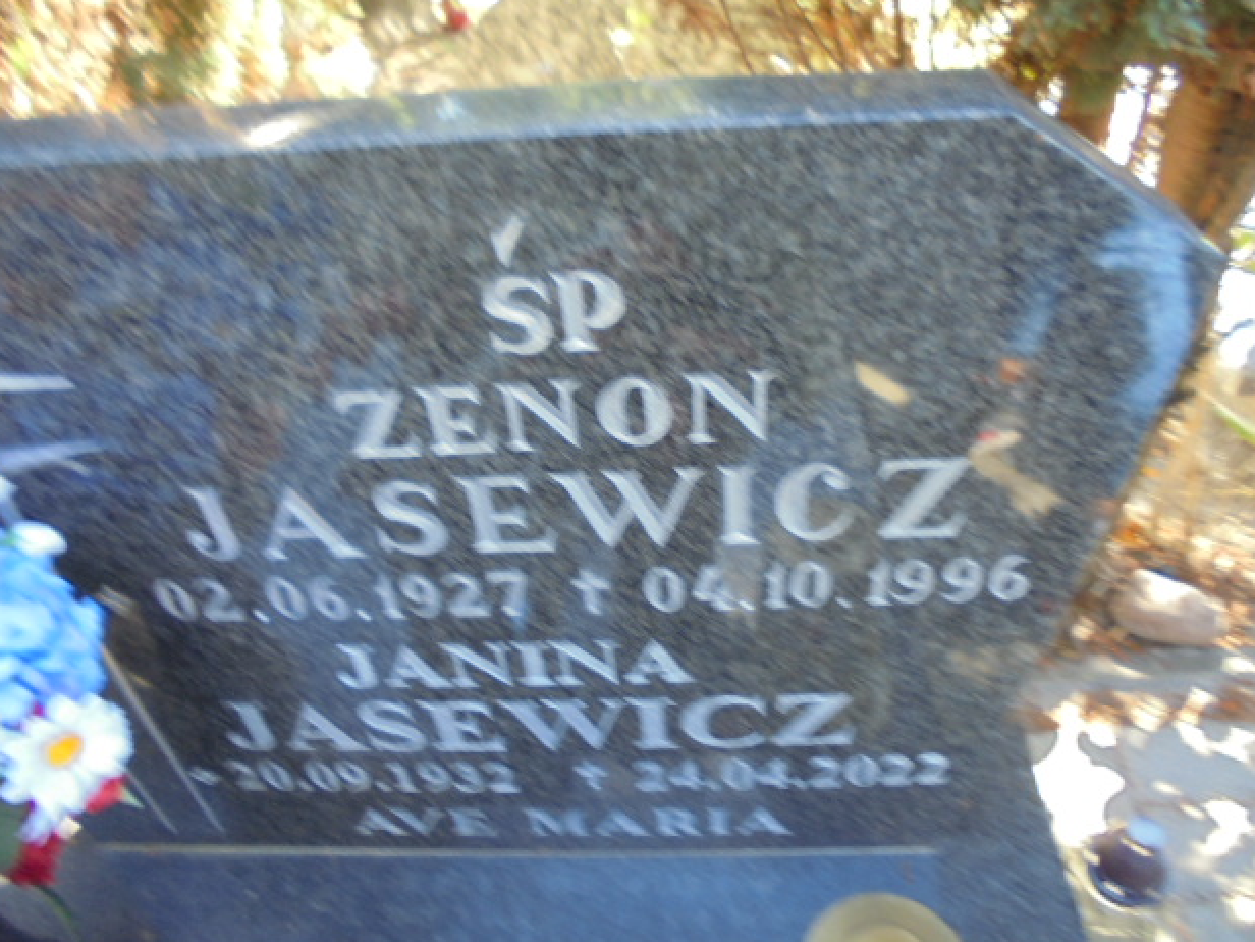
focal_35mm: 27
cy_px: 461
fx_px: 979
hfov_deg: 65.3
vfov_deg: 51.4
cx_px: 625
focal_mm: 4.6
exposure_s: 1/30
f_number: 3.5
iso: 100
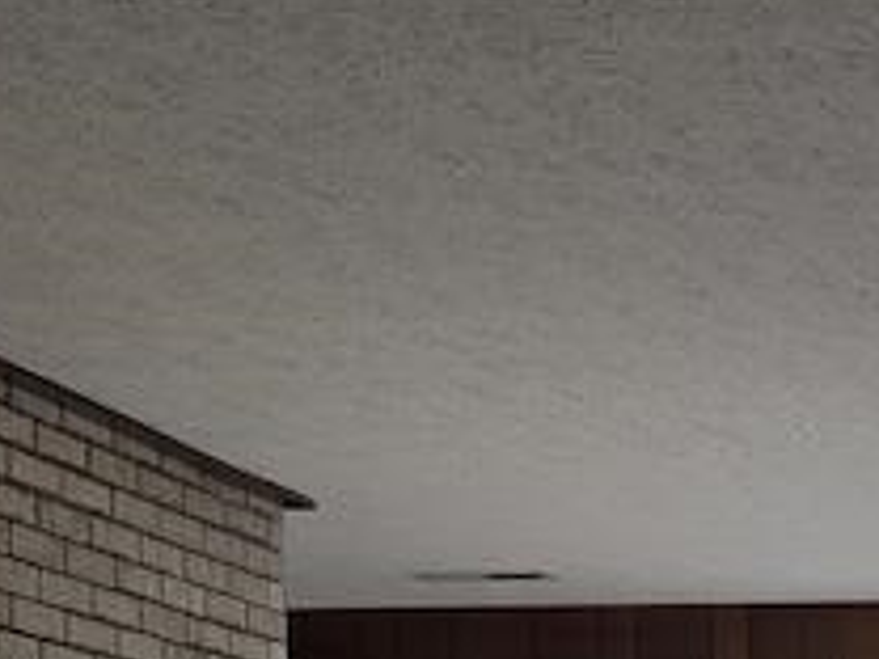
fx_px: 2869
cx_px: 1158
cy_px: 1094
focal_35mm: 113
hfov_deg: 16.4
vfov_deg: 12.3
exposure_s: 1/60
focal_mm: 6.3
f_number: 1.7
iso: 20
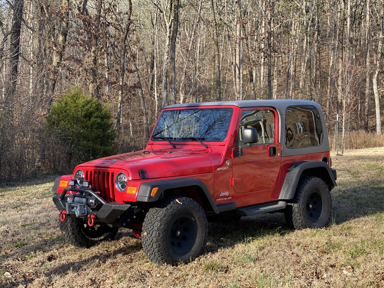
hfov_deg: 33.2
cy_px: 155
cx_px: 205
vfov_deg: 25.2
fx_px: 643
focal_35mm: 58
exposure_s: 1/231
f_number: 2
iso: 20
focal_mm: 6
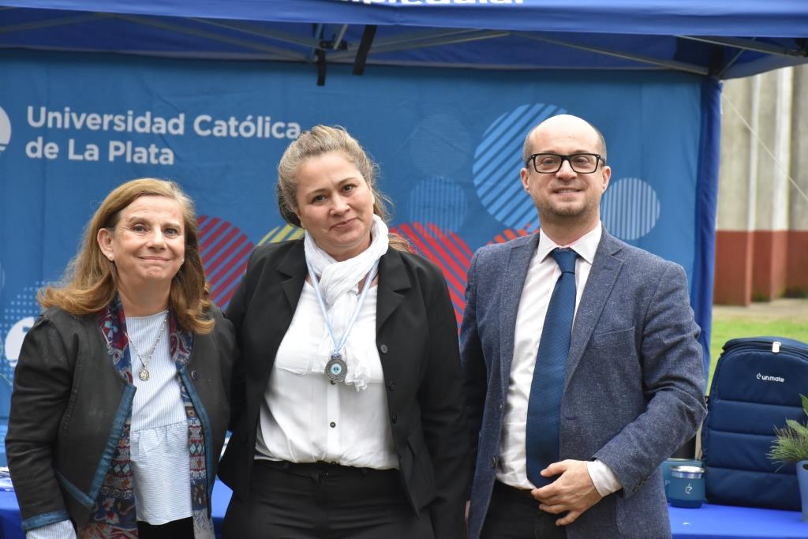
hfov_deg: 17.1
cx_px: 404
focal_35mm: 120
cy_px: 270
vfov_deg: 11.4
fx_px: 2694
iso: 2000
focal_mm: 80
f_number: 8
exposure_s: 1/250
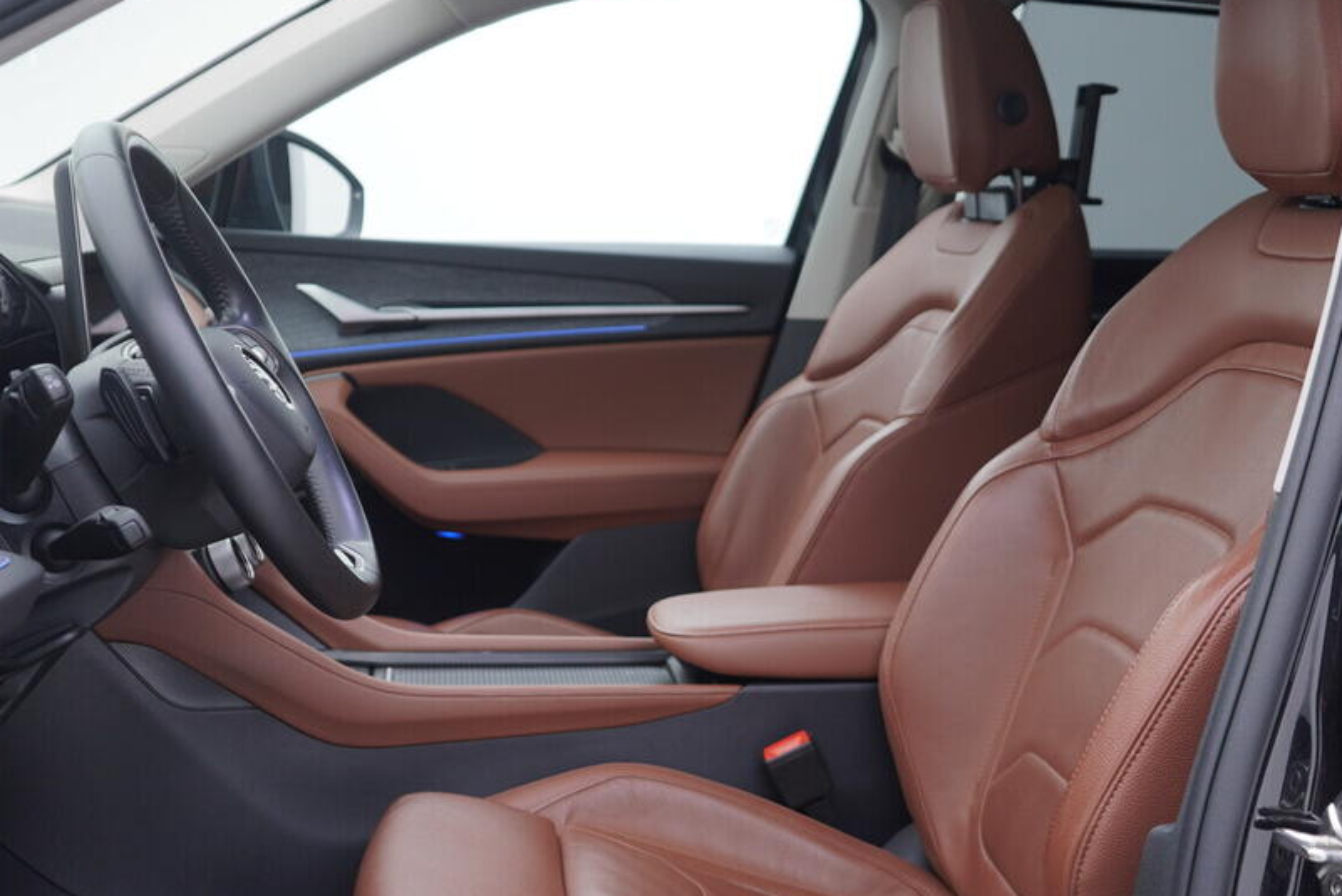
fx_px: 1716
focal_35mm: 46
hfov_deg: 42.7
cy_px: 507
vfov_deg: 29.2
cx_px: 737
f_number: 2.8
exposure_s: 1/40
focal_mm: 24
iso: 125
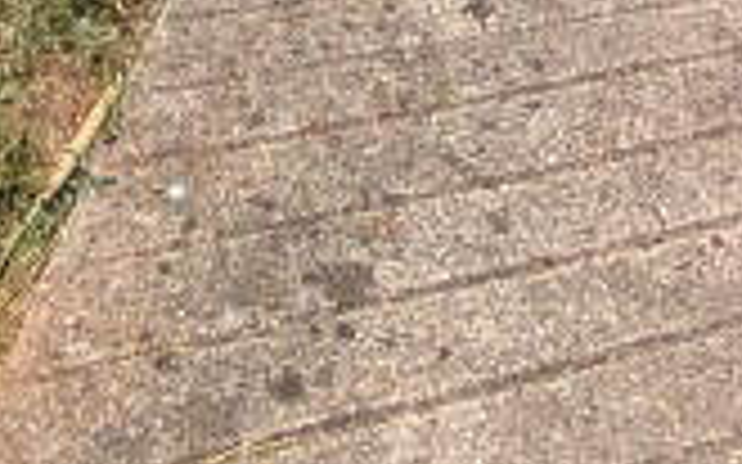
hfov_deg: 26.2
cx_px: 346
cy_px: -1151
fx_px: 1597
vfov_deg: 9.5
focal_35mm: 79
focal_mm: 2.02
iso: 55
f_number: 1.7
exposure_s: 1/3257
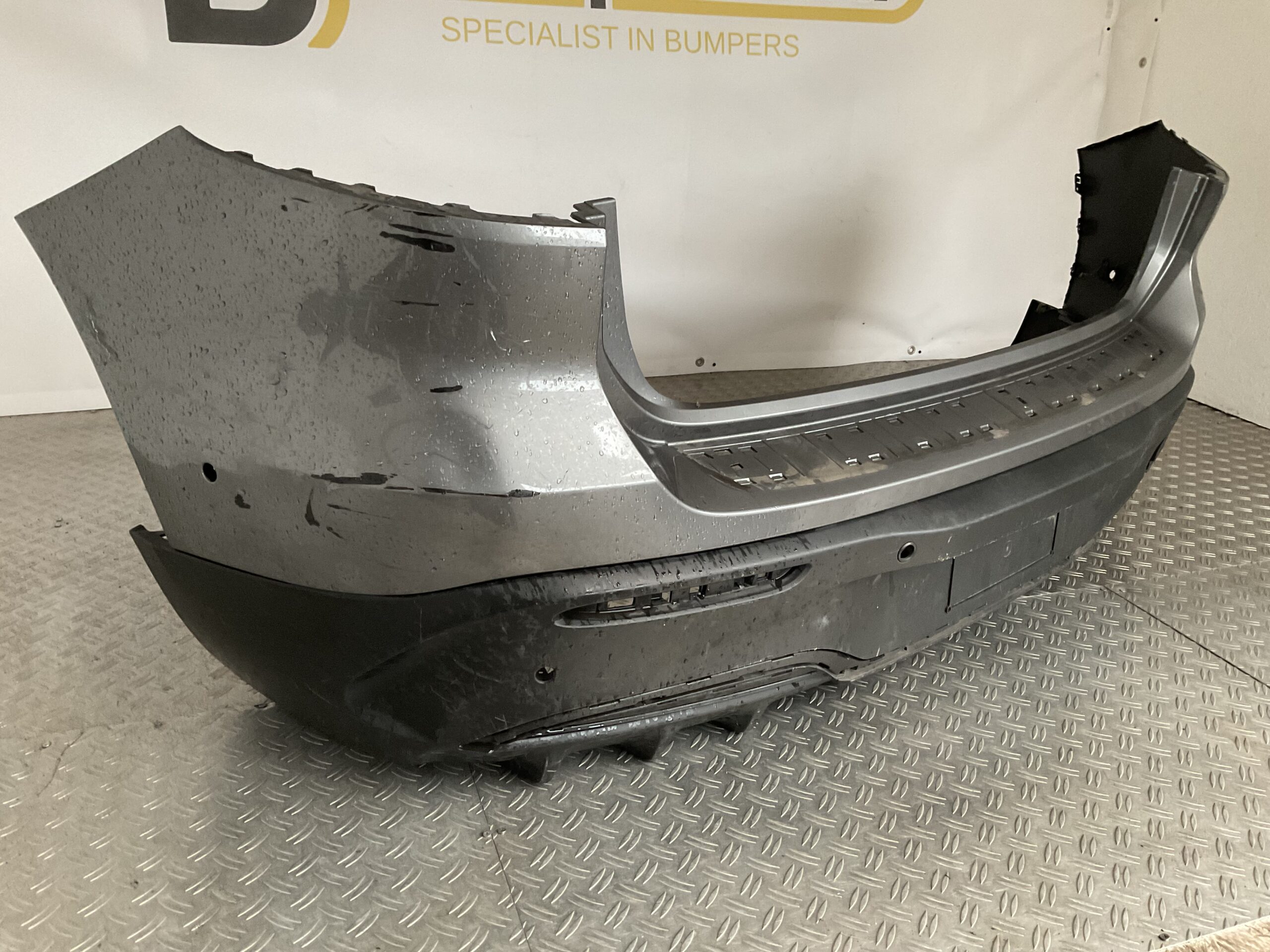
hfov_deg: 61.7
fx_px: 1064
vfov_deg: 48.2
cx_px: 635
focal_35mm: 29
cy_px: 476
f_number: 1.8
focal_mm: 3
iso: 200
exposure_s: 1/50
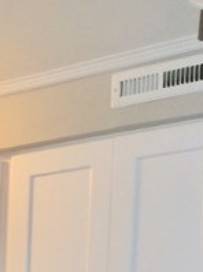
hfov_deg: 11.5
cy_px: 522
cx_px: -79
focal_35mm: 124
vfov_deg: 13.8
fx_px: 972
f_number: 2.4
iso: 32
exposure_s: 1/24
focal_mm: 3.3
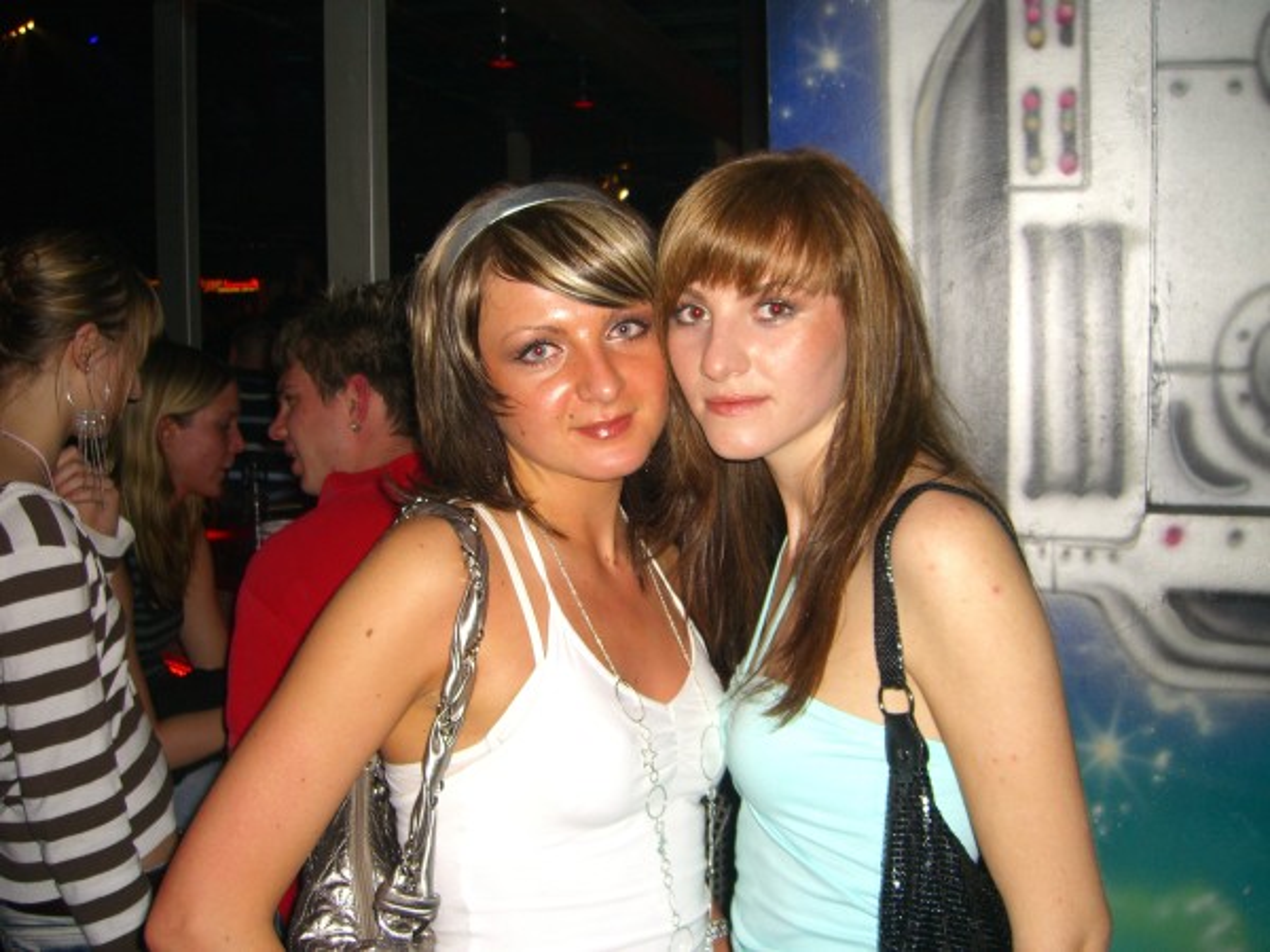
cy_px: 476
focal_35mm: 38
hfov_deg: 49.0
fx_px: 1394
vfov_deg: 37.7
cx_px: 635
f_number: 2.8
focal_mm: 7.9
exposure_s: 1/60
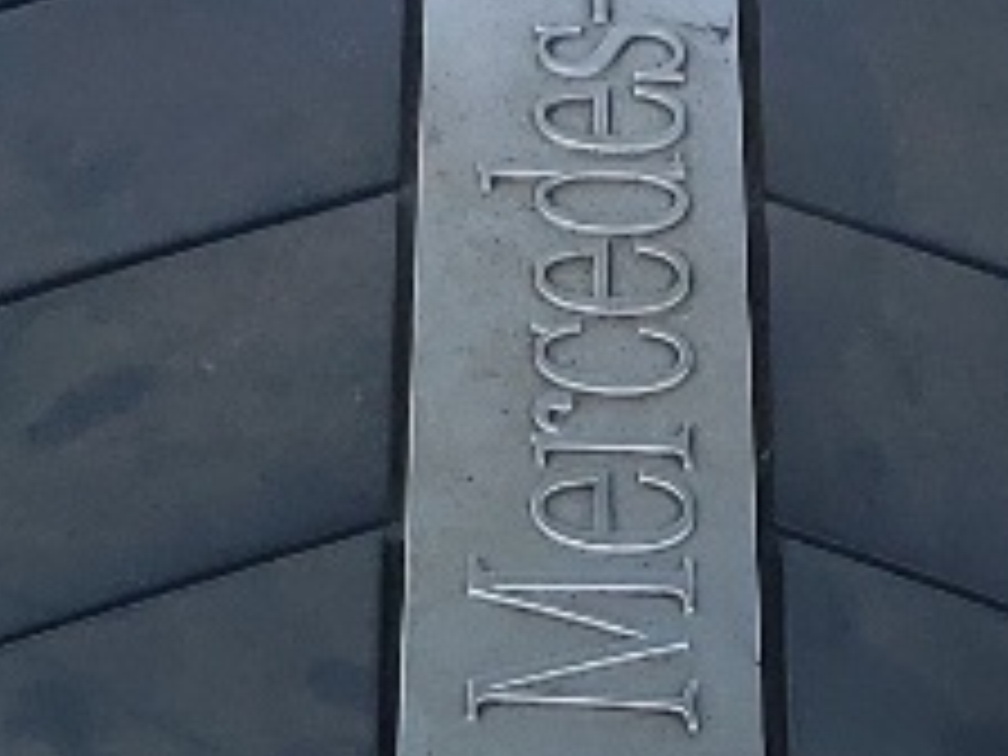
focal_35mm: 186
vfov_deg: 7.9
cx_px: 788
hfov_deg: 10.6
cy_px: 1040
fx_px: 5416
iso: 50
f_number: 1.5
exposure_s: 1/556
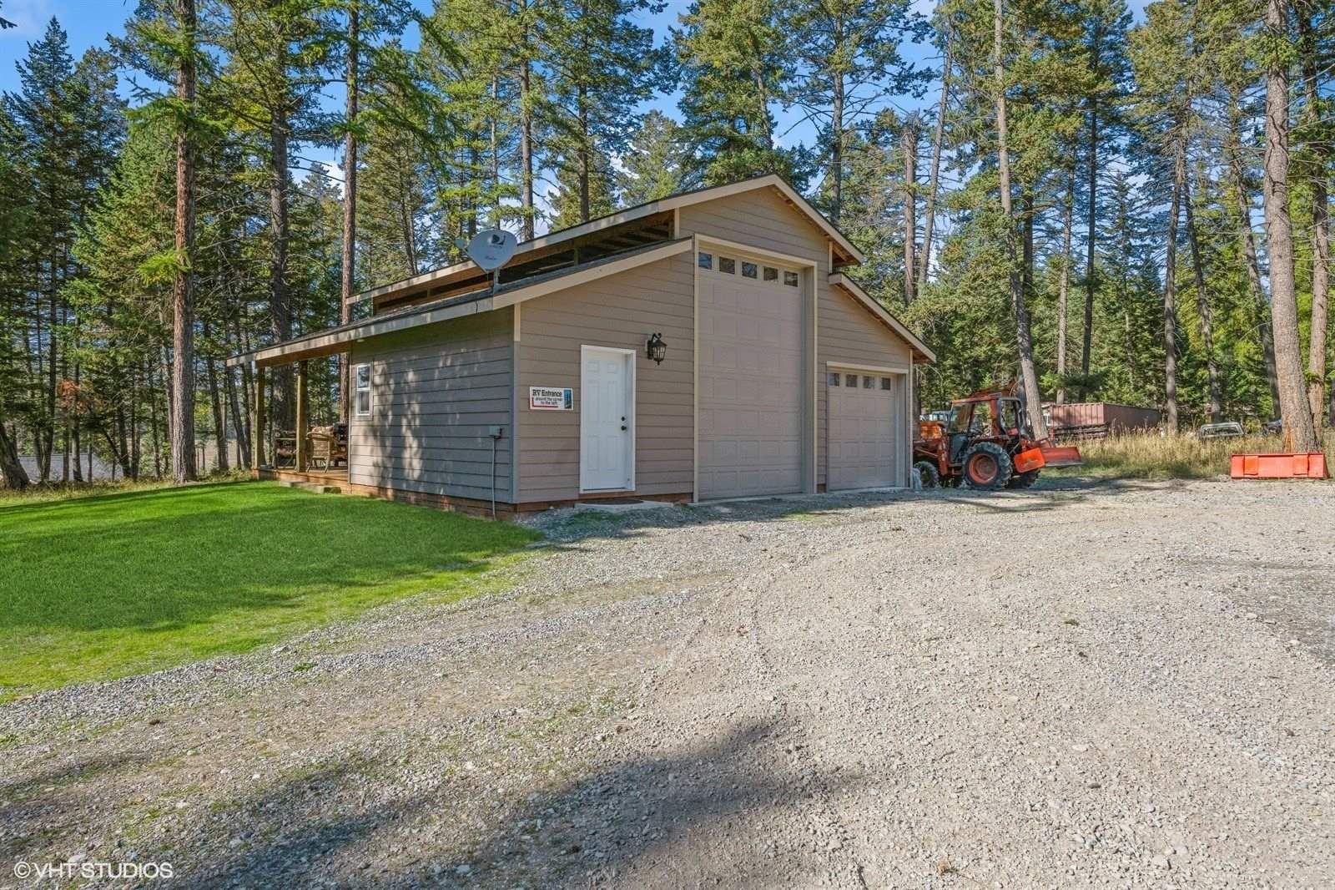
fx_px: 816
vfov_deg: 57.2
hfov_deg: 78.6
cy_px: 445
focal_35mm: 22
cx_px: 668
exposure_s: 1/400
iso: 200
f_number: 8
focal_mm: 22
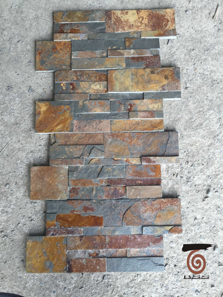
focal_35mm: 29
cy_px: 148
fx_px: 249
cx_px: 112
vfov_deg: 61.7
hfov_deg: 48.2
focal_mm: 4.15
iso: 50
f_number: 2.2
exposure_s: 1/120
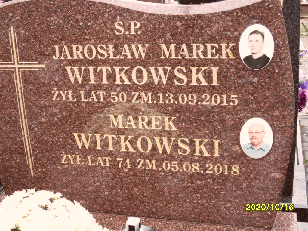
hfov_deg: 38.2
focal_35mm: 50
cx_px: 154
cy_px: 116
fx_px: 445
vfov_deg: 29.1
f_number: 3.8
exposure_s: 1/90
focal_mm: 8.2
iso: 100
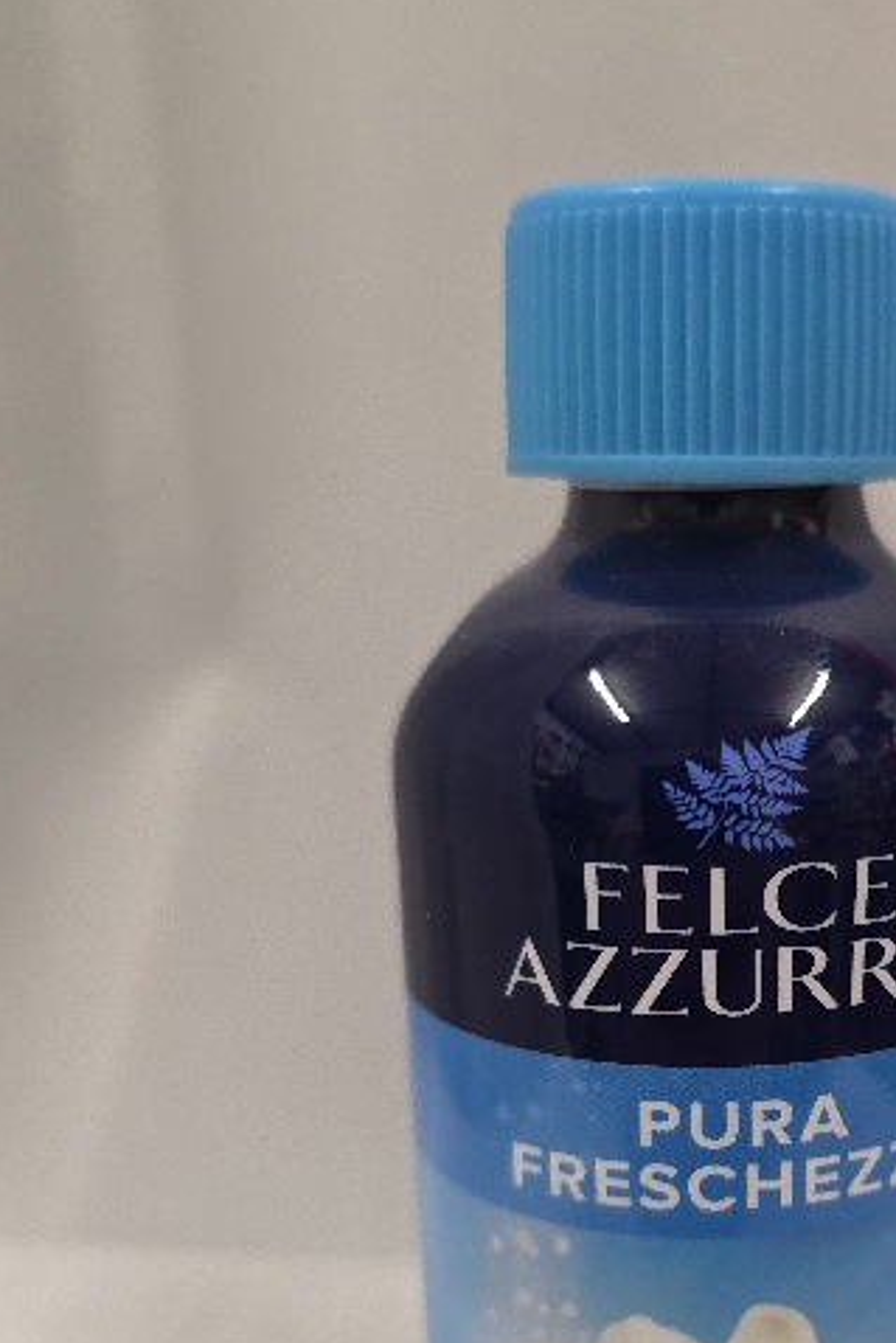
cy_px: 927
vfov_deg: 47.4
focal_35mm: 40
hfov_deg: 32.3
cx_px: 753
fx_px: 1492
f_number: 1.7
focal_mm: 6.3
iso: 320
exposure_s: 1/101
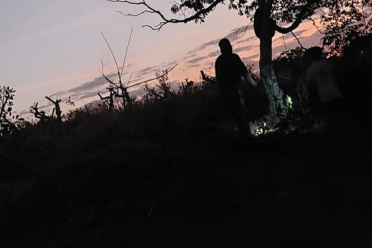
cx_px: 234
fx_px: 775
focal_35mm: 75
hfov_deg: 26.9
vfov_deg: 18.1
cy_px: 71
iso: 1600
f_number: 1.8
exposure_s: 1/15
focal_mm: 4.6
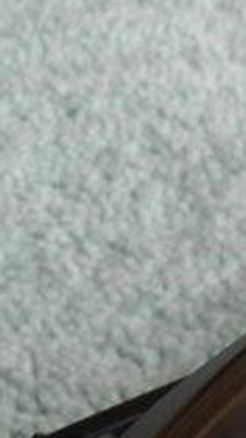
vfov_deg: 10.5
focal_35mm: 202
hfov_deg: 5.4
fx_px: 2344
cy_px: 544
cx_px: 932
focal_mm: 6.3
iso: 50
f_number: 3.2
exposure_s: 1/6
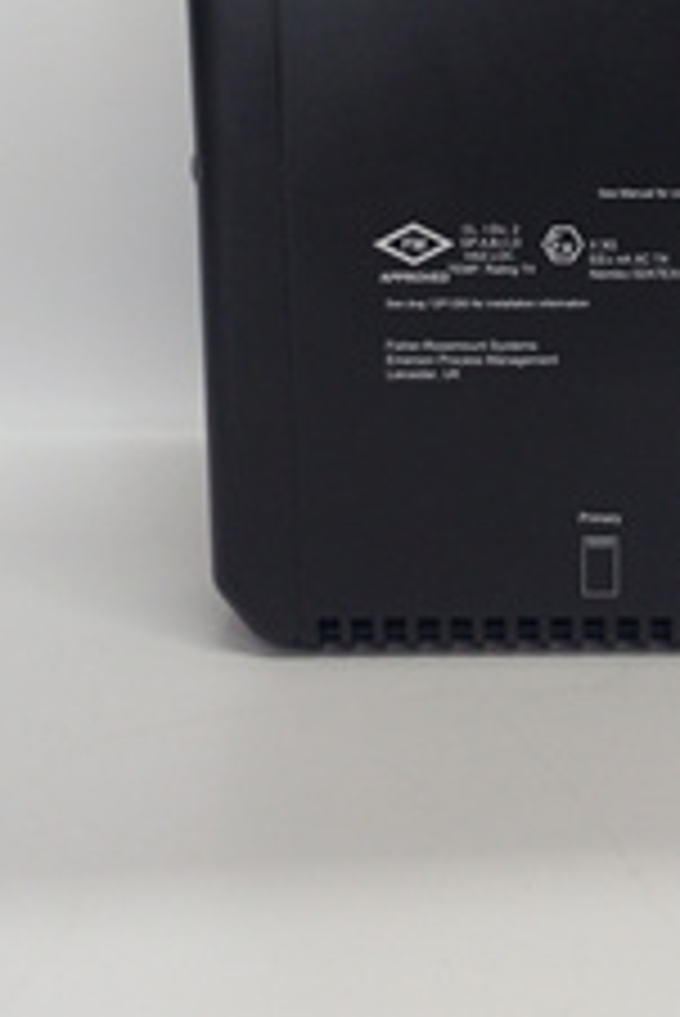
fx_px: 1754
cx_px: 540
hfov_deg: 21.7
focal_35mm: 62
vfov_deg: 31.6
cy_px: 218
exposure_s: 1/33
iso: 104
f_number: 2
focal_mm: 3.79
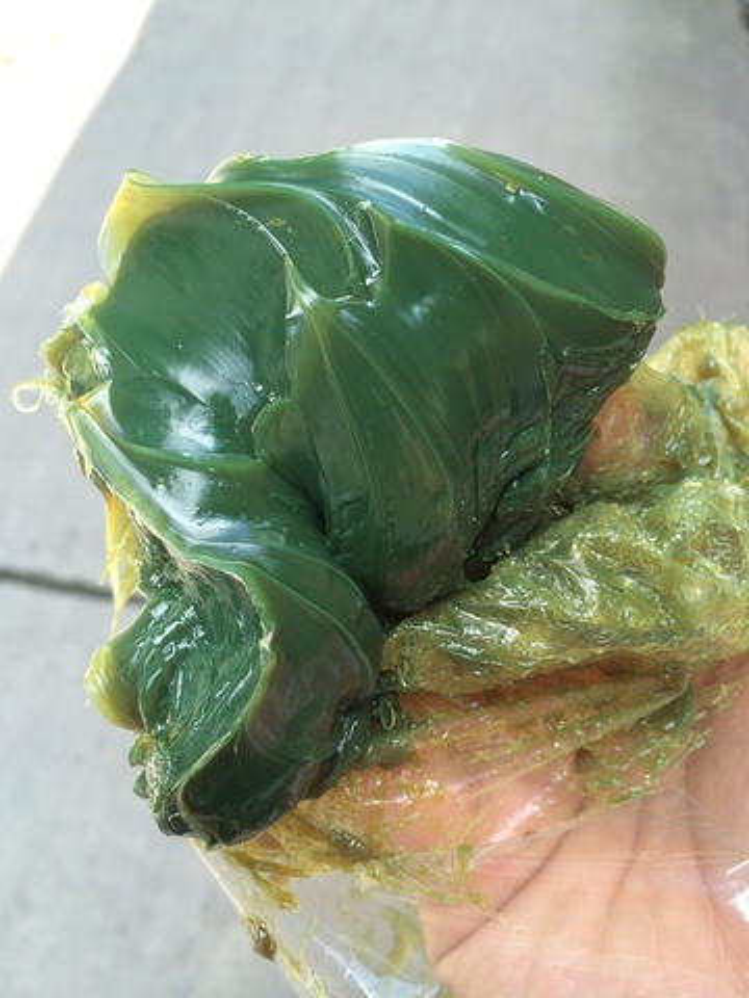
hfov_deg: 46.8
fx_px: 865
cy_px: 499
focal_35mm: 30
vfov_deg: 60.0
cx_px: 374
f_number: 2.2
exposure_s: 1/166
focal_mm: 4.12
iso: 32
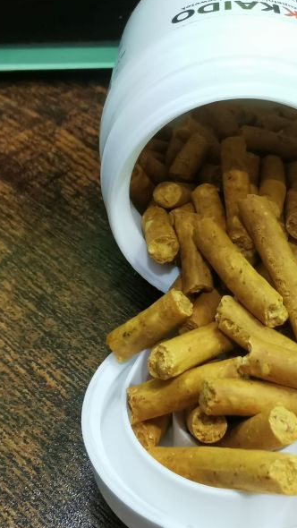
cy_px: 219
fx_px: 672
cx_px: 239
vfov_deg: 42.7
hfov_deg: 24.5
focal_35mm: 48
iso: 400
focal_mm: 2.26
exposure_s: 1/25
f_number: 2.2
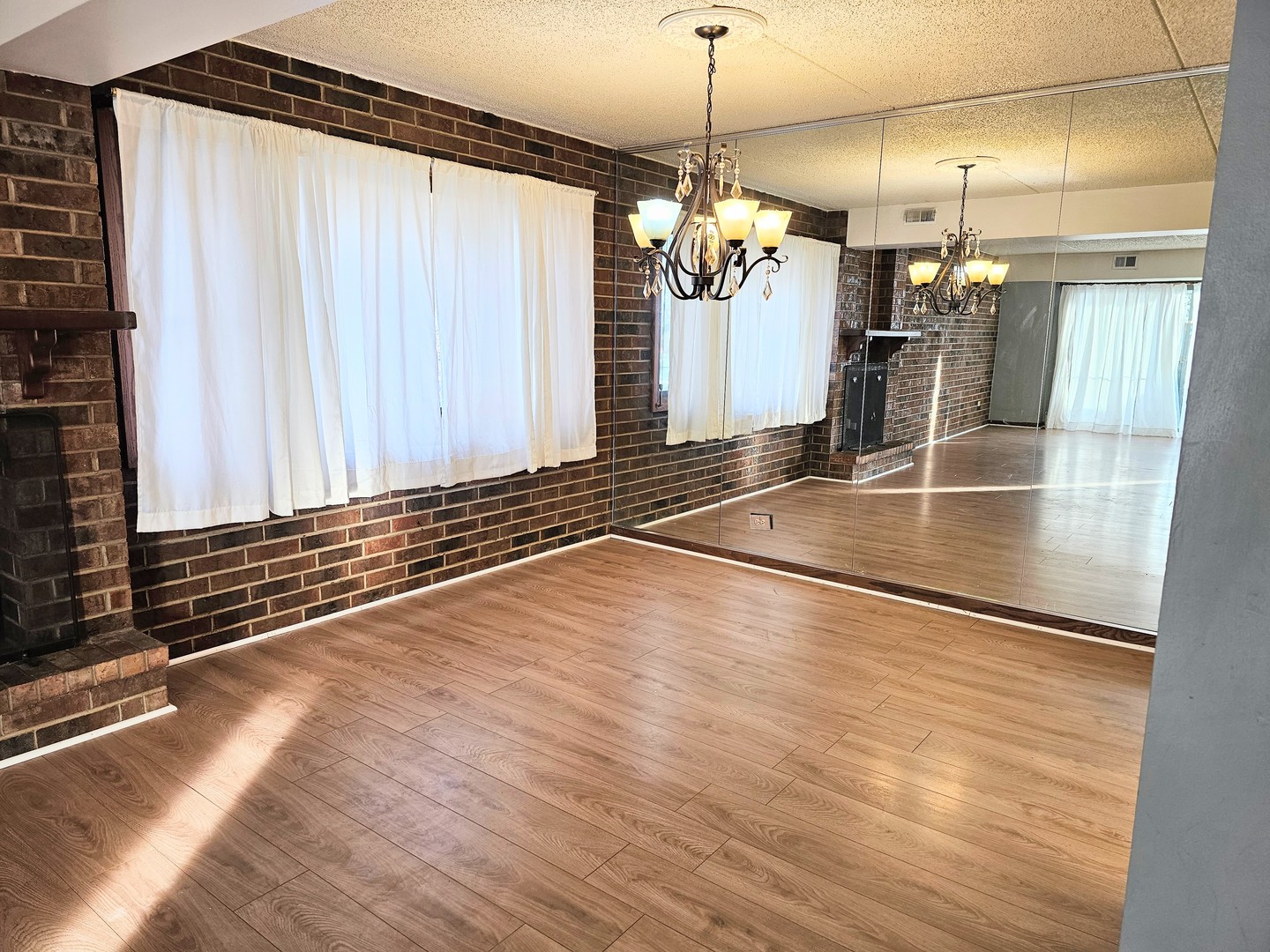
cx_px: 635
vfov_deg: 58.9
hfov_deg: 73.9
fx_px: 844
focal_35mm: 23
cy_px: 476
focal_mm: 6.3
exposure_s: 1/120
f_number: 1.7
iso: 125
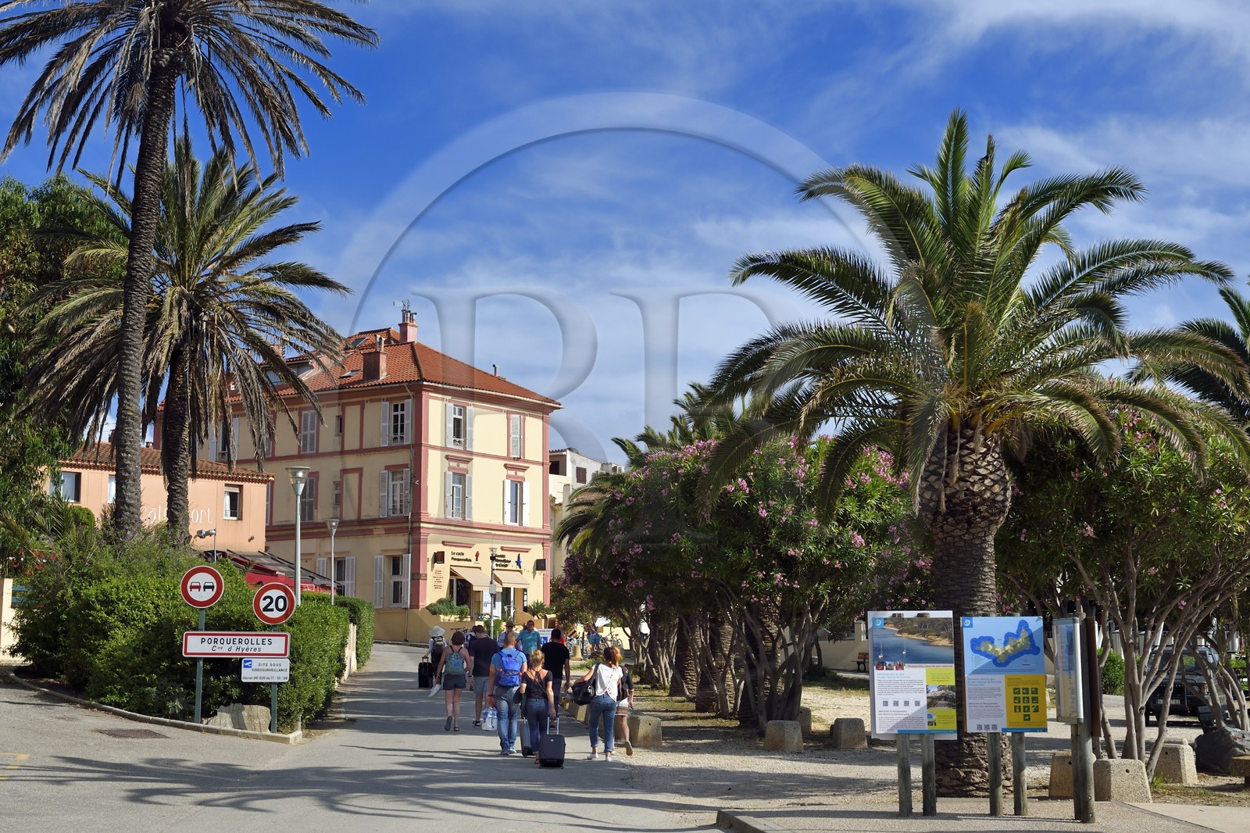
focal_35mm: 52
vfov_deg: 26.0
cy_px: 416
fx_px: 1805
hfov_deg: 38.2
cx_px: 625
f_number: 13
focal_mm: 52
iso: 200
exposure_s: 1/400
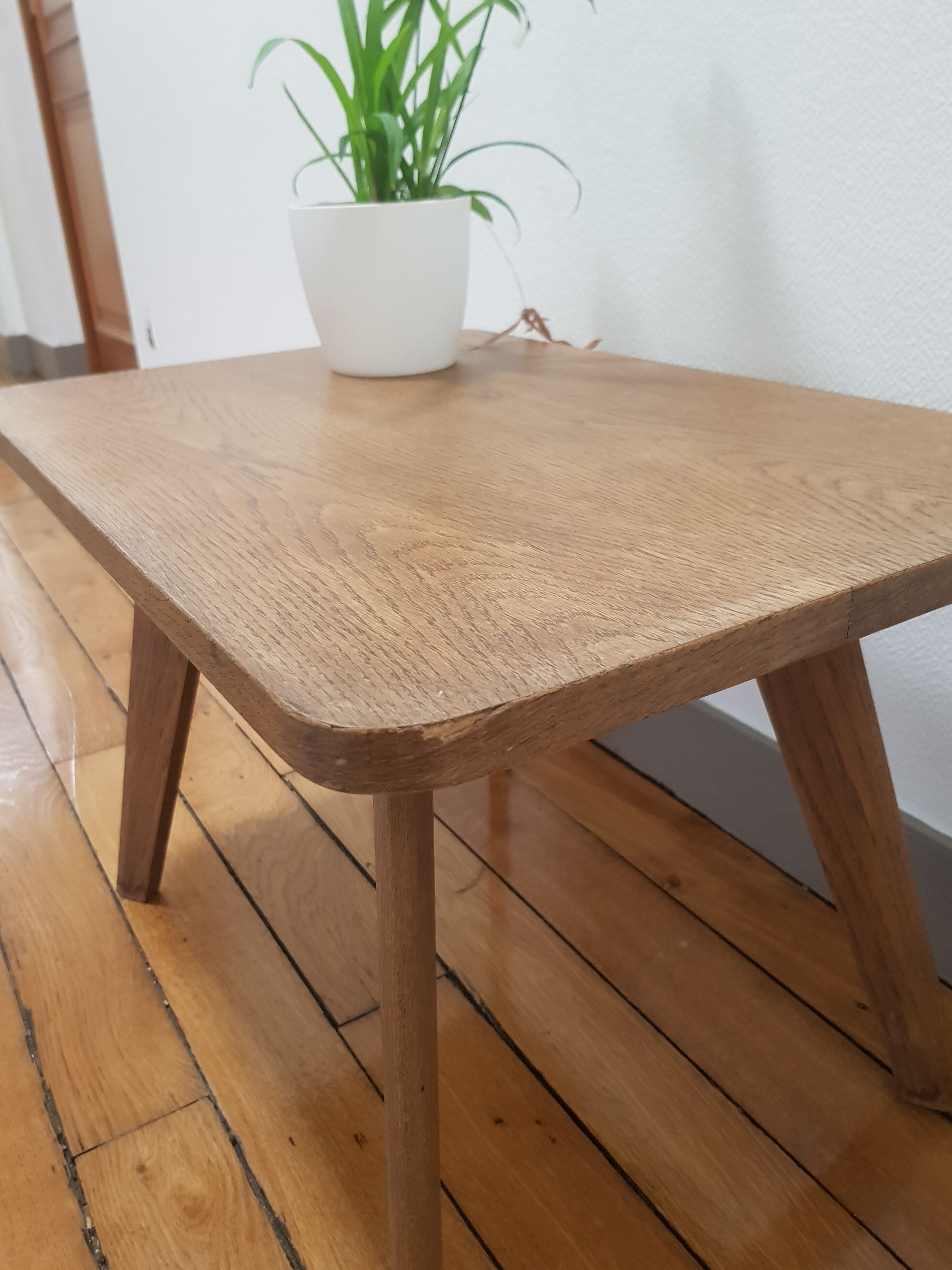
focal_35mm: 27
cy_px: 620
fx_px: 990
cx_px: 491
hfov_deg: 51.3
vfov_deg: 65.3
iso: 200
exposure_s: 1/17
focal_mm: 4.2
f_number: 1.7
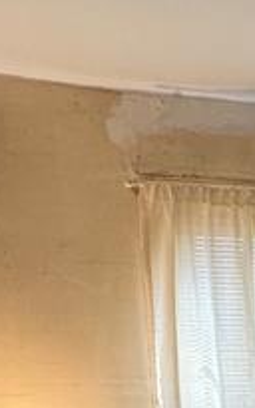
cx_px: 562
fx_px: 823
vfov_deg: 24.8
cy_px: 506
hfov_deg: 13.9
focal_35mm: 74
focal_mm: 2.22
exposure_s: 1/120
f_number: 2.2
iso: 200
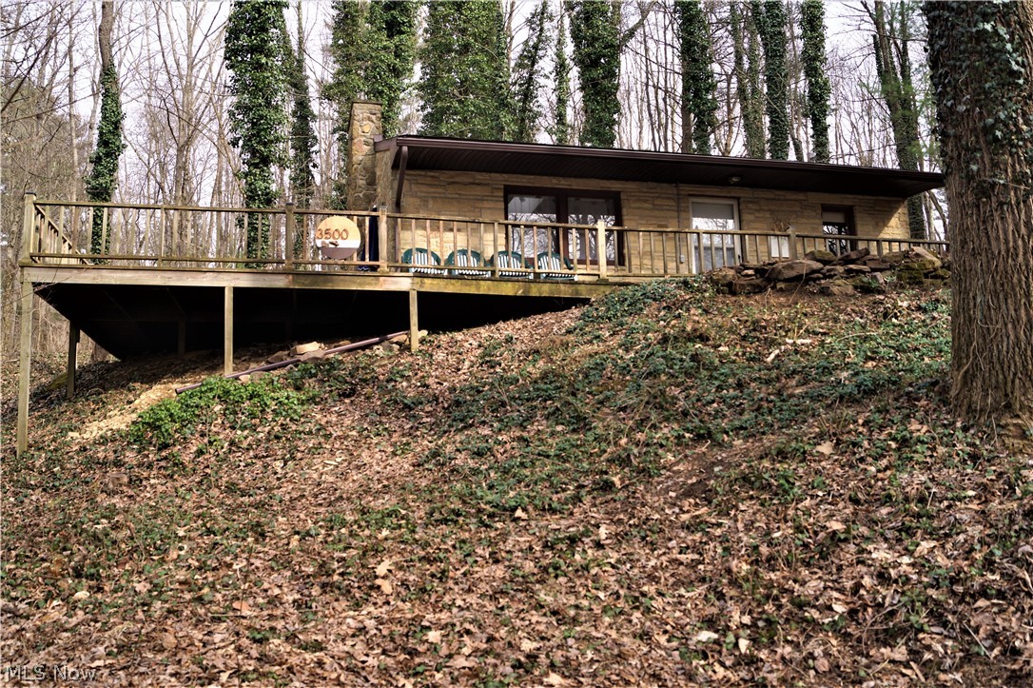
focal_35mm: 30
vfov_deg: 43.6
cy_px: 344
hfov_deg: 62.0
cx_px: 516
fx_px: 860
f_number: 5.6
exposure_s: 1/125
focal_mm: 20
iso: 100
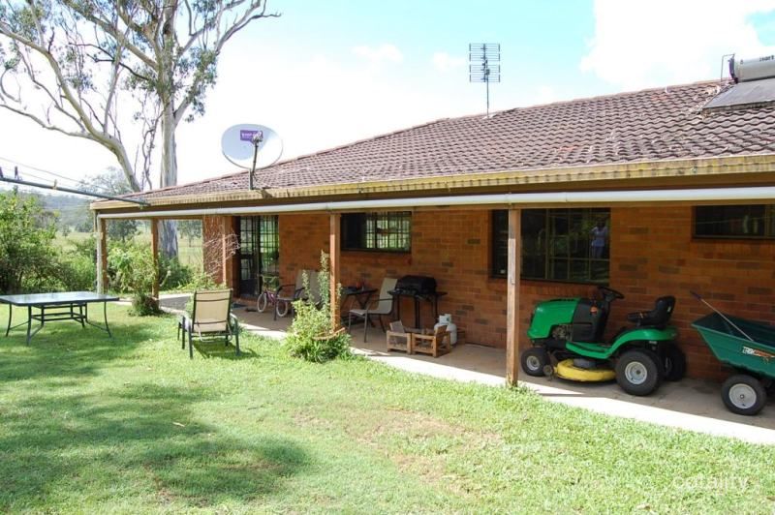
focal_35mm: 27
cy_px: 258
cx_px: 388
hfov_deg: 67.4
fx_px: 581
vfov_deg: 47.9
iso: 400
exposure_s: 1/250
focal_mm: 18
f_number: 8
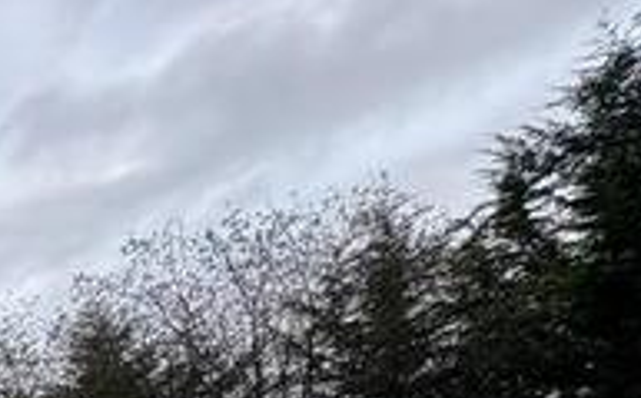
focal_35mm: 69
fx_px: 1204
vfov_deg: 13.9
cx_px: -757
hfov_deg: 17.1
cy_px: 925
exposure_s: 1/329
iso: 40
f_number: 2.2
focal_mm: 2.22
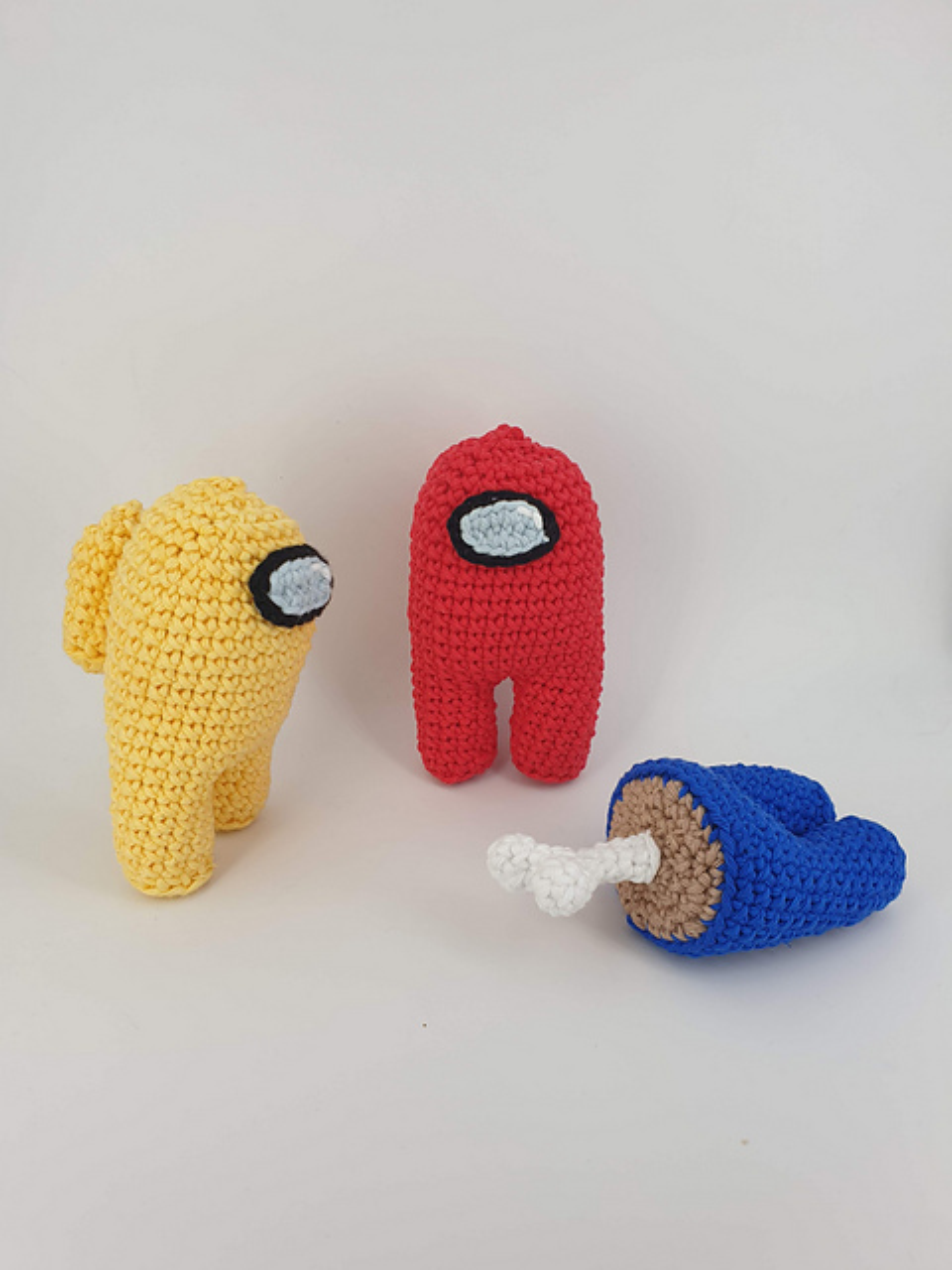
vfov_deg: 67.3
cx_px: 476
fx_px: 953
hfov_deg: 53.1
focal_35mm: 26
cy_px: 635
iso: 50
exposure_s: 1/614
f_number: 2.4
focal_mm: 4.3
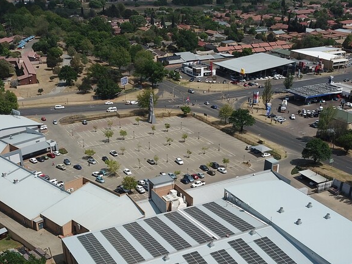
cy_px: 215
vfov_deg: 31.3
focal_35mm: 45
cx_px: 176
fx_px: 457
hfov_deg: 42.1
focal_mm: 4.73
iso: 100
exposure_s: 1/2500
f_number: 2.2
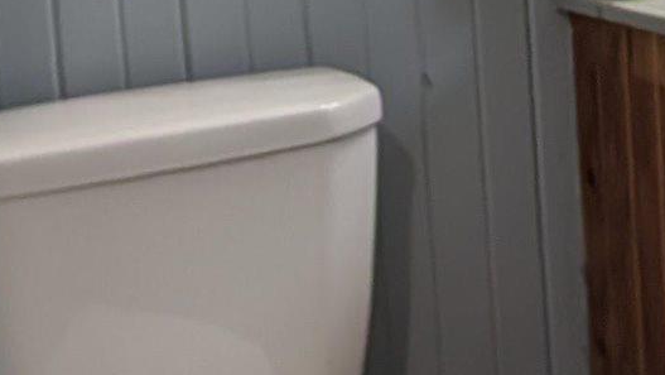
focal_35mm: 76
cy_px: -97
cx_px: 428
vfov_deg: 15.2
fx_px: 1341
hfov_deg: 27.7
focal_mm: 2.02
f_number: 1.7
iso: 46
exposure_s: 1/71.2
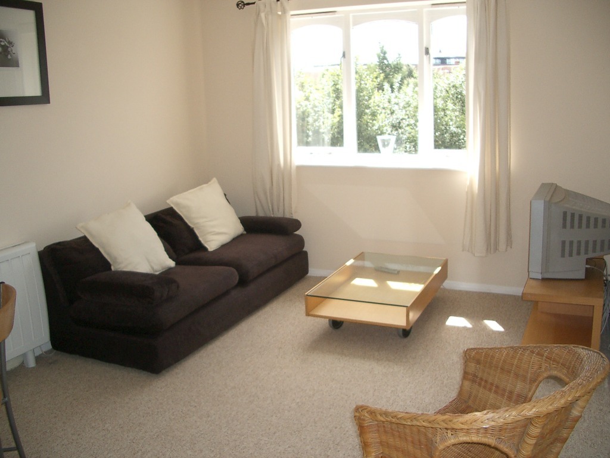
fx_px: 617
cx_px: 305
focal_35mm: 35
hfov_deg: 52.6
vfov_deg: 40.7
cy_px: 229
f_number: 2.6
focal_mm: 5.8
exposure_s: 1/320
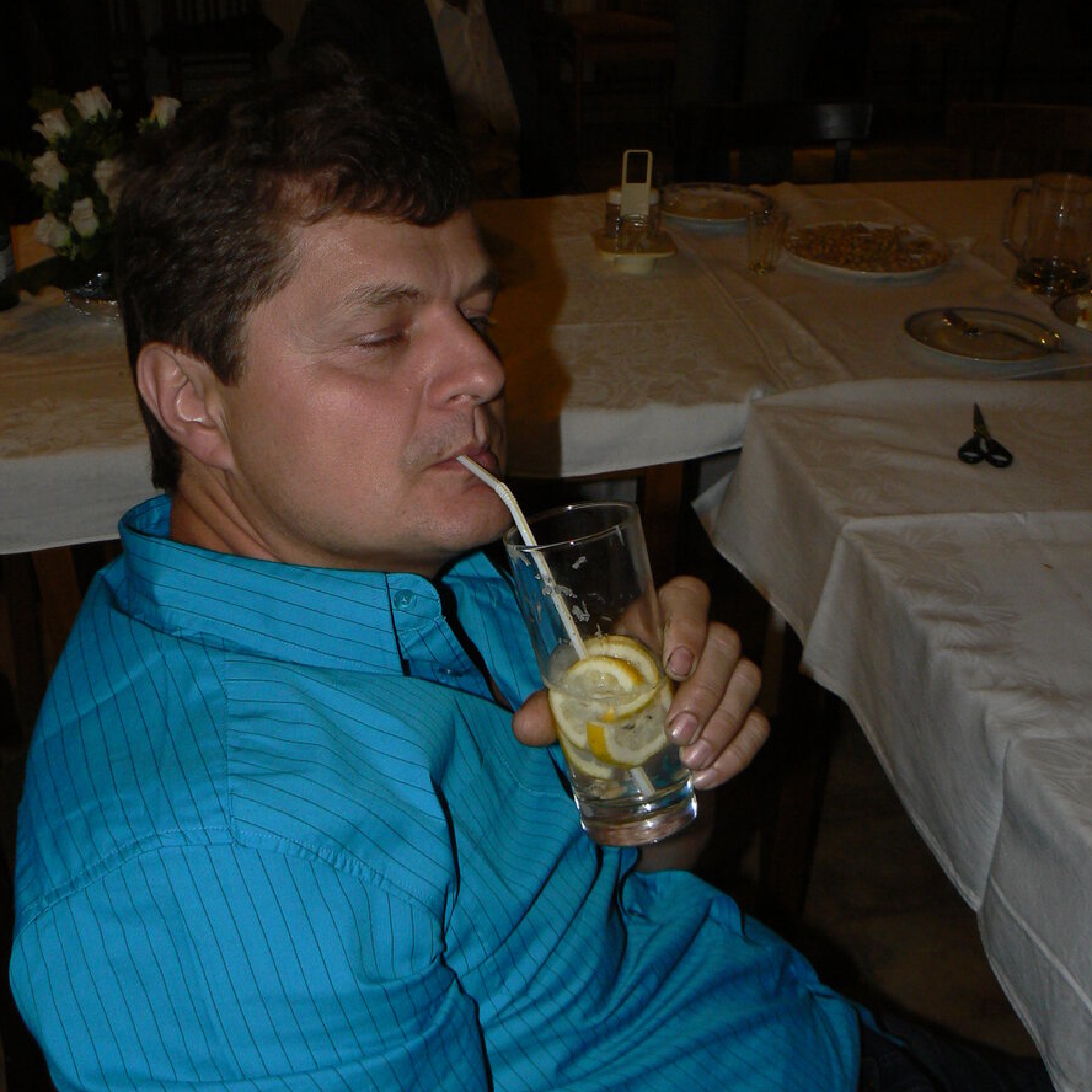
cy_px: 631
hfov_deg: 39.2
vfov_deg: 39.1
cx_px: 541
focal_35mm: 43
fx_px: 1535
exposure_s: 1/40
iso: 100
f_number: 2.8
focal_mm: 6
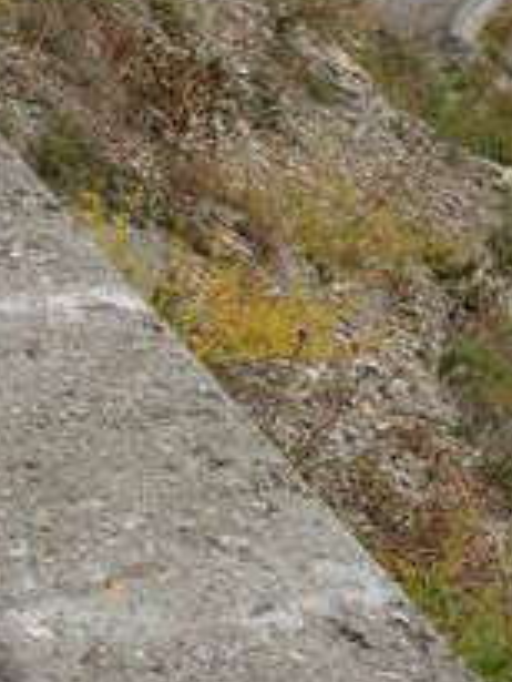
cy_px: -250
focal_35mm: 222
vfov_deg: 8.8
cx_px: 678
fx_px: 4374
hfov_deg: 6.6
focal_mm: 12.5
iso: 79
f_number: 3.6
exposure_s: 1/609
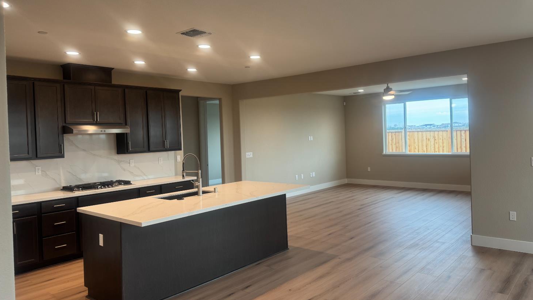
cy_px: 135
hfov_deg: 69.9
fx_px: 382
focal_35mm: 27
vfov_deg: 42.8
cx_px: 274
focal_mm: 6.76
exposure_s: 1/120
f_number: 1.78
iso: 125
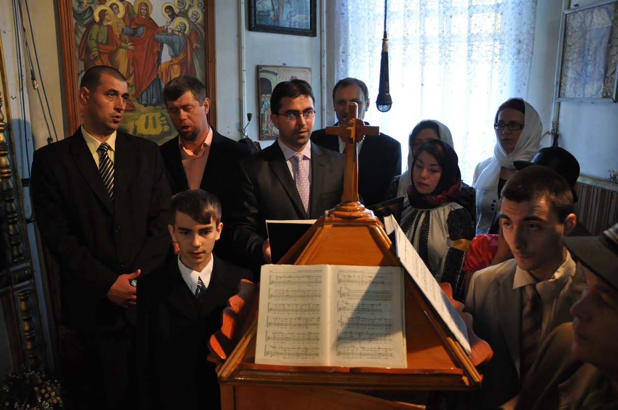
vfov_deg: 47.8
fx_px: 463
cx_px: 309
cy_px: 205
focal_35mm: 27
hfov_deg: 67.4
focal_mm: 18
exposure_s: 1/160
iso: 1600
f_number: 4
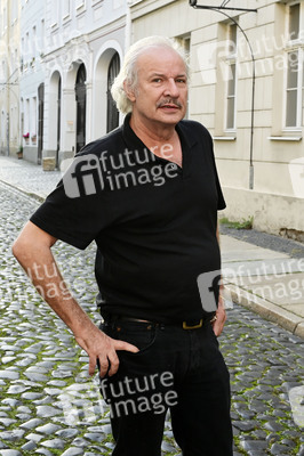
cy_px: 228
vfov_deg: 41.1
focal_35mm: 48
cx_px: 152
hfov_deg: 28.0
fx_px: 609
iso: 2500
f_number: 10
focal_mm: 48
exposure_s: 1/200
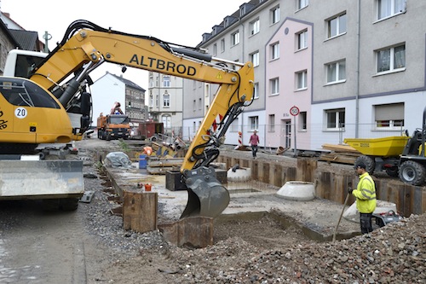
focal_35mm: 27
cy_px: 142
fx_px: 319
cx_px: 213
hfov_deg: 67.4
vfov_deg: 47.9
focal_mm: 18
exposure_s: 1/125
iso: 400
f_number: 5.6
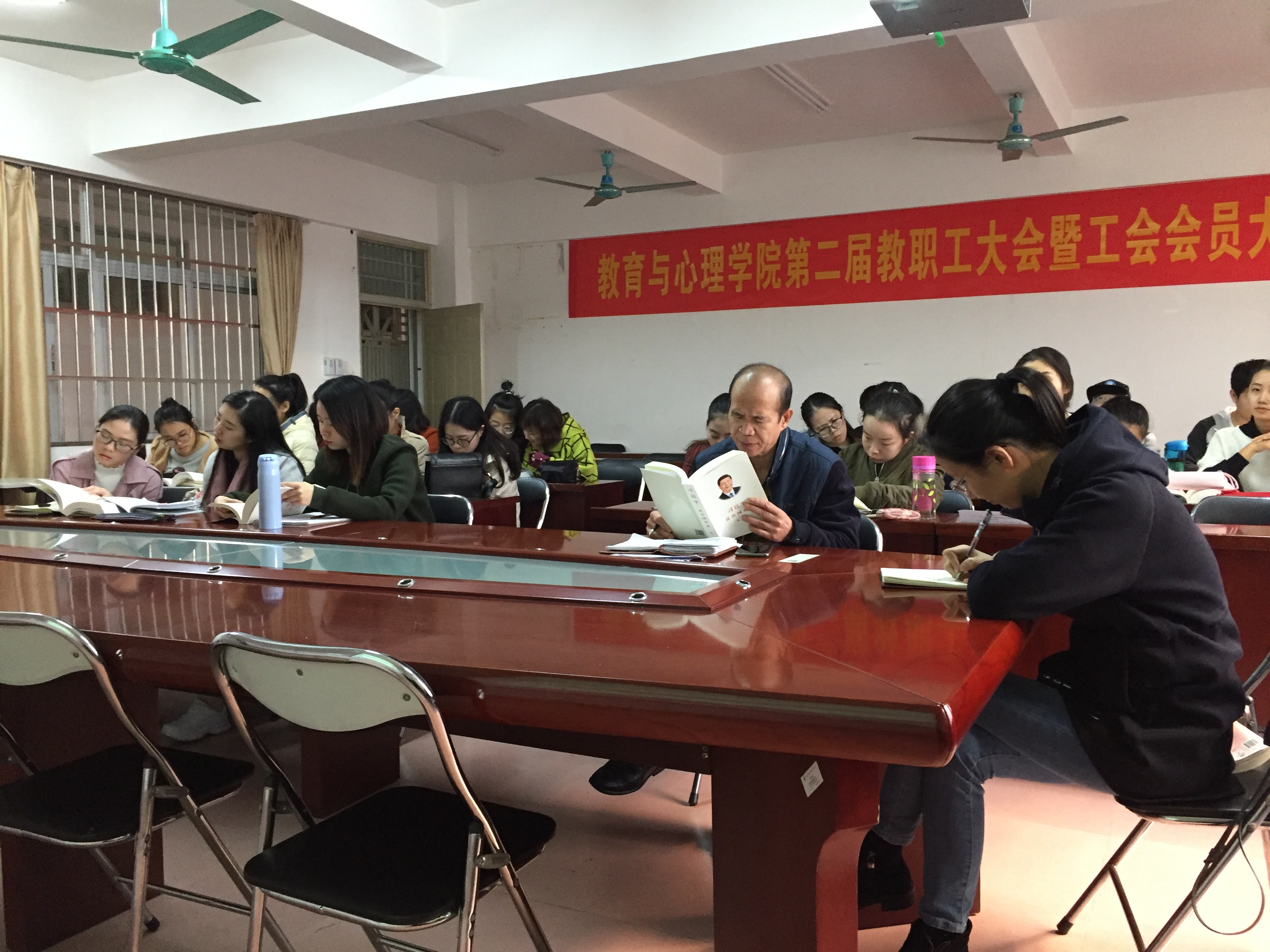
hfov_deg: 61.7
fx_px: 1064
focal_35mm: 29
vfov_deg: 48.2
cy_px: 476
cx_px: 635
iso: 250
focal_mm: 4.15
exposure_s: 1/33
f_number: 2.2
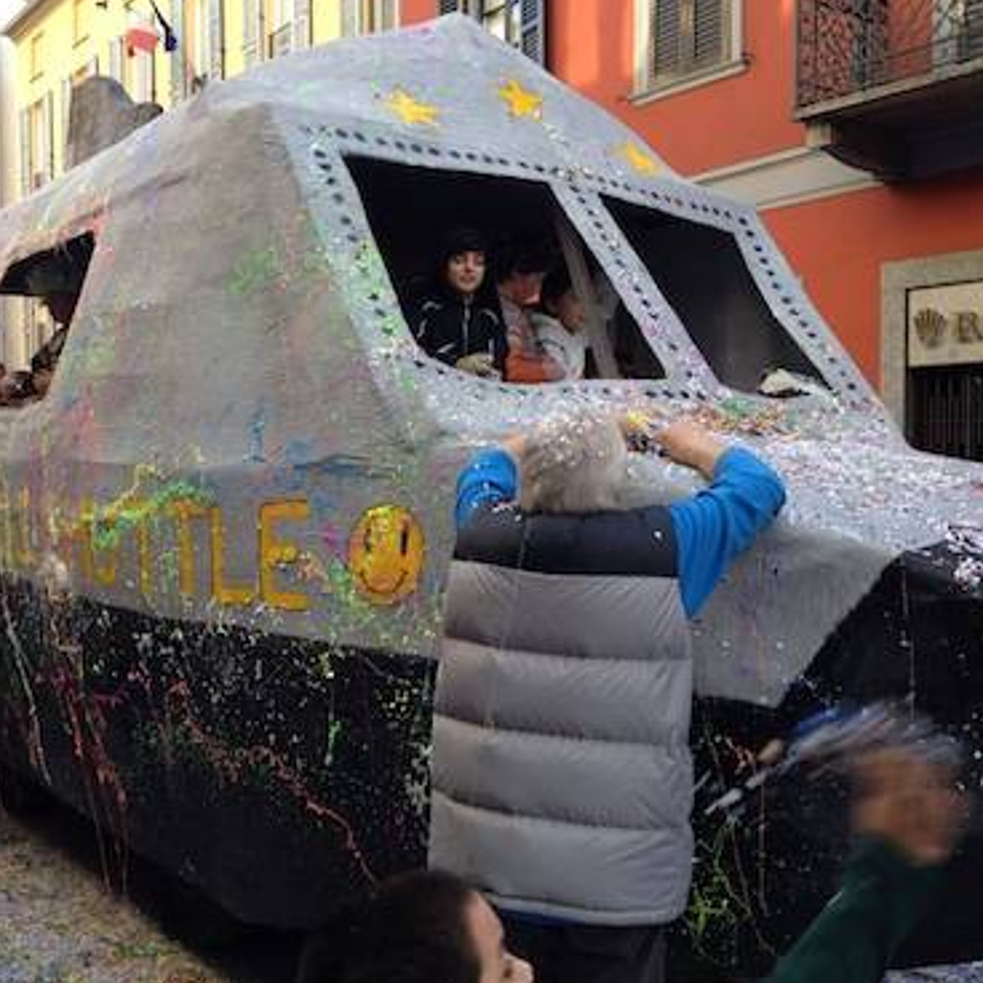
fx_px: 1349
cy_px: 496
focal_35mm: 42
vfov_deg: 40.0
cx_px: 441
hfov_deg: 40.0
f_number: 2.4
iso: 64
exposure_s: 1/124
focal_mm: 4.28
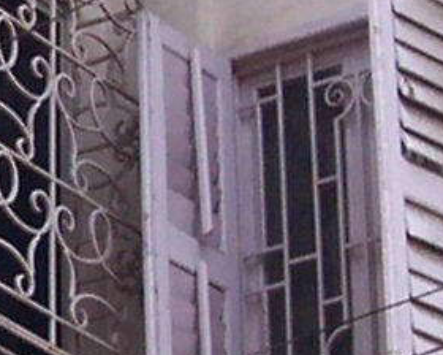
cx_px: -195
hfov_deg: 7.0
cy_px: 198
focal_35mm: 273
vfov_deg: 5.7
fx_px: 3579
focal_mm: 5.6
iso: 80
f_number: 5.1
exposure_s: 1/306
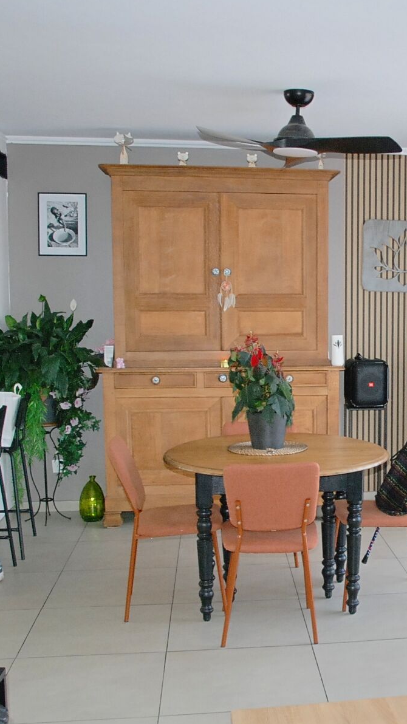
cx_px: 421
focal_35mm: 46
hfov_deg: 24.6
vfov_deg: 44.6
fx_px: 883
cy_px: 386
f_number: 4.5
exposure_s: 1/160
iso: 640
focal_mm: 18
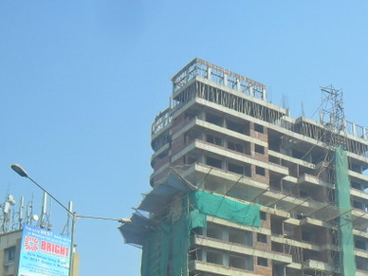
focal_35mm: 66
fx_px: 702
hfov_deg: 28.9
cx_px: 280
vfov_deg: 21.8
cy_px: 244
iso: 100
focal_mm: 5.7
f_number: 3.7
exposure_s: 1/1000
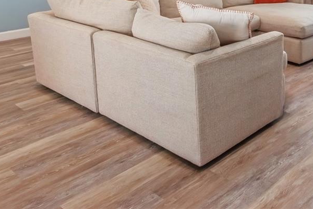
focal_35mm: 40
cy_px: -69
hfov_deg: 46.6
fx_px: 348
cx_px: 236
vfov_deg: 27.4
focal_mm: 10
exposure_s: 1/5
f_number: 9
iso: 250
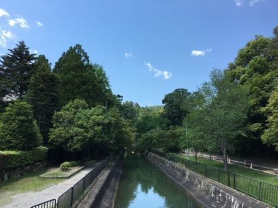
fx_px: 233
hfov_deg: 61.7
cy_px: 104
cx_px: 139
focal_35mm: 29
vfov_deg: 48.2
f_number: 2.2
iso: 25
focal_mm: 4.15
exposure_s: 1/864
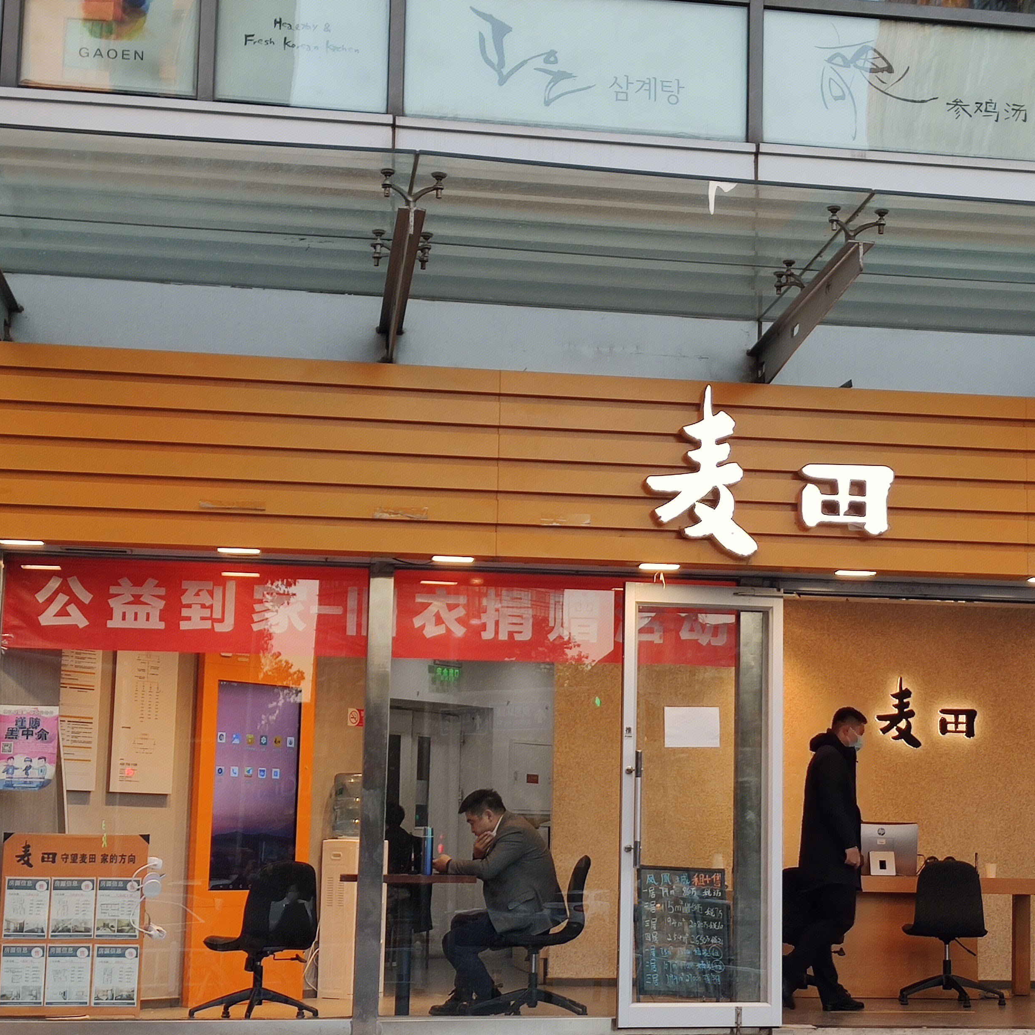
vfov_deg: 27.3
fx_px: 2131
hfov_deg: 27.2
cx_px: 682
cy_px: 550
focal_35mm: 63
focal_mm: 4.75
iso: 124
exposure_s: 1/100
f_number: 1.75
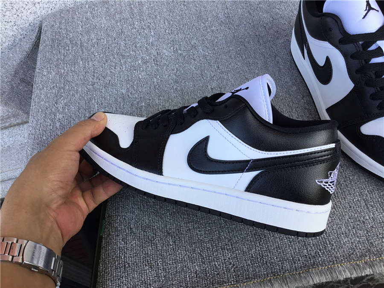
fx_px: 344
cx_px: 192
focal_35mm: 31
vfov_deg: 45.4
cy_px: 144
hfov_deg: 58.4
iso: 25
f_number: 2.4
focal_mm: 3.3
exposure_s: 1/100
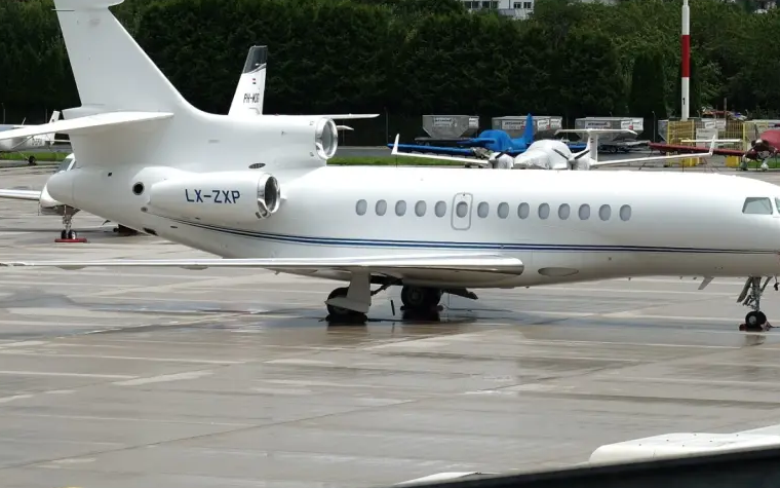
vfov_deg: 5.9
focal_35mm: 221
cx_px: 407
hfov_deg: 9.5
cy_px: 213
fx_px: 4698
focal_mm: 107.3
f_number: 8
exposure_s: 1/240
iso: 100
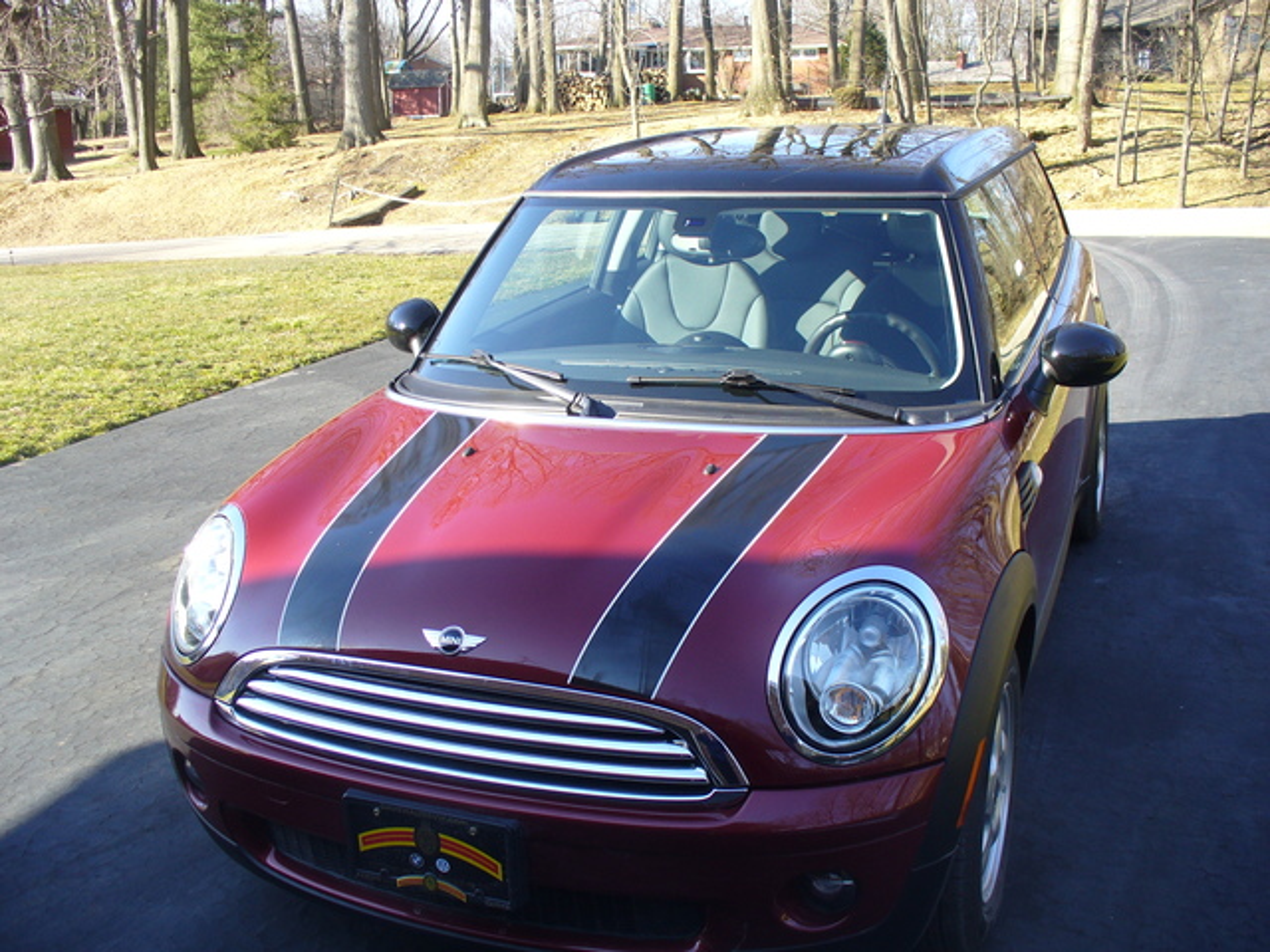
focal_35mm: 37
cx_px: 635
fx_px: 1357
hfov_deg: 50.1
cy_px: 476
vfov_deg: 38.7
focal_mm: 6.1
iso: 80
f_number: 2.8
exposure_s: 1/160
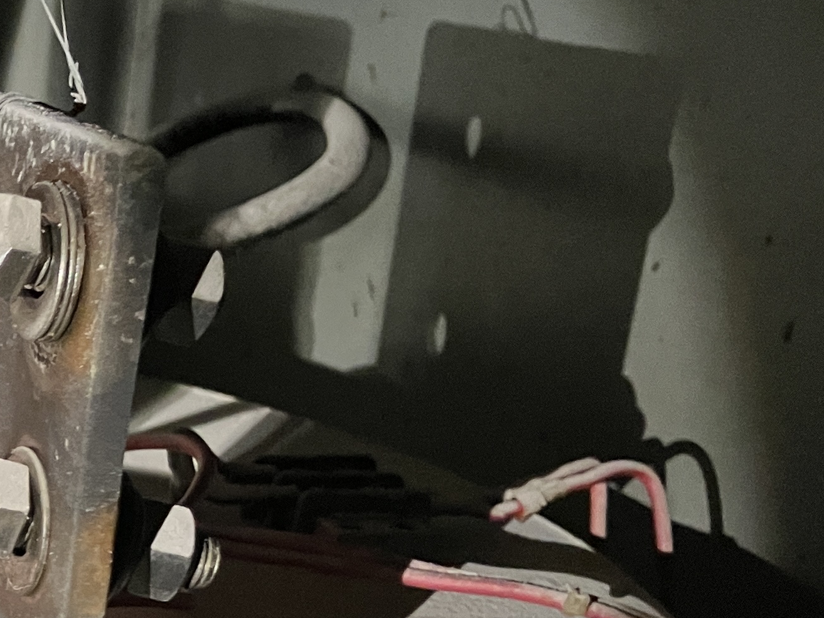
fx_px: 2047
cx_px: -269
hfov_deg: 20.6
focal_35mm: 86
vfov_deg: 16.9
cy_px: 568
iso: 160
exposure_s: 1/60
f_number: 1.8
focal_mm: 3.99
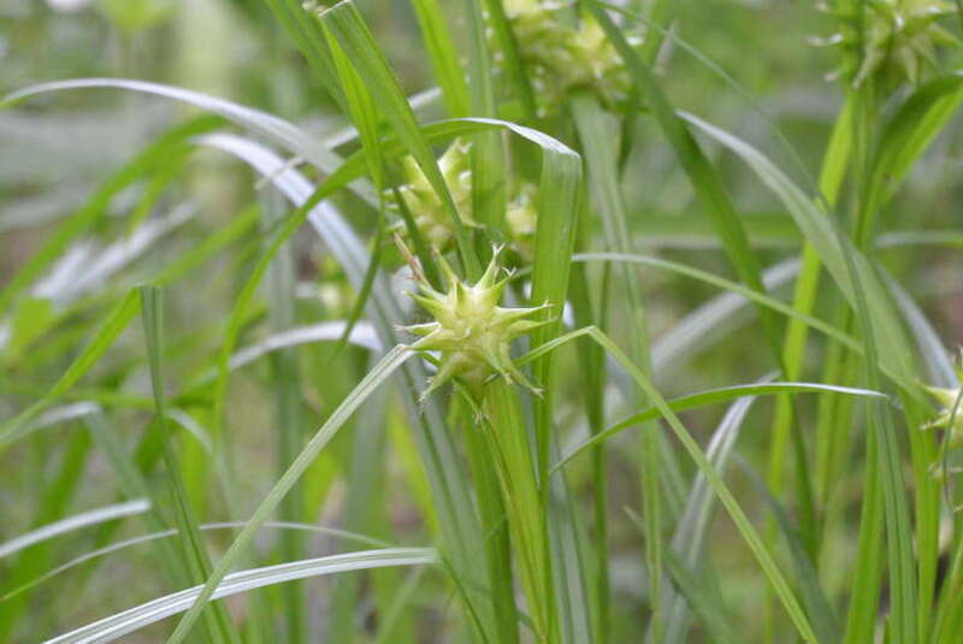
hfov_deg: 6.9
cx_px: 482
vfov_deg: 4.6
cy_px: 322
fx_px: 7952
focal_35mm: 297
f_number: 5.6
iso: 2000
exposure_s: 1/60
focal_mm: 110
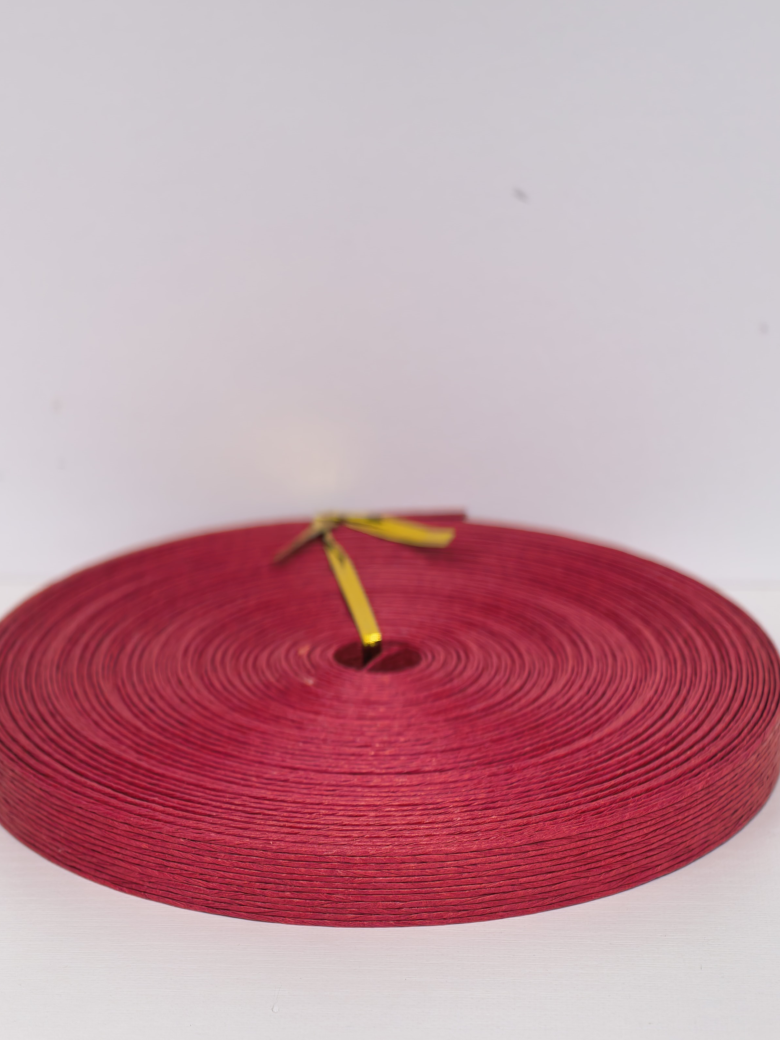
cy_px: 474
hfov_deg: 13.0
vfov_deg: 17.3
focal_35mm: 114
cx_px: 386
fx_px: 3425
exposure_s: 1/100
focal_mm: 24.13
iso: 125
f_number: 2.4
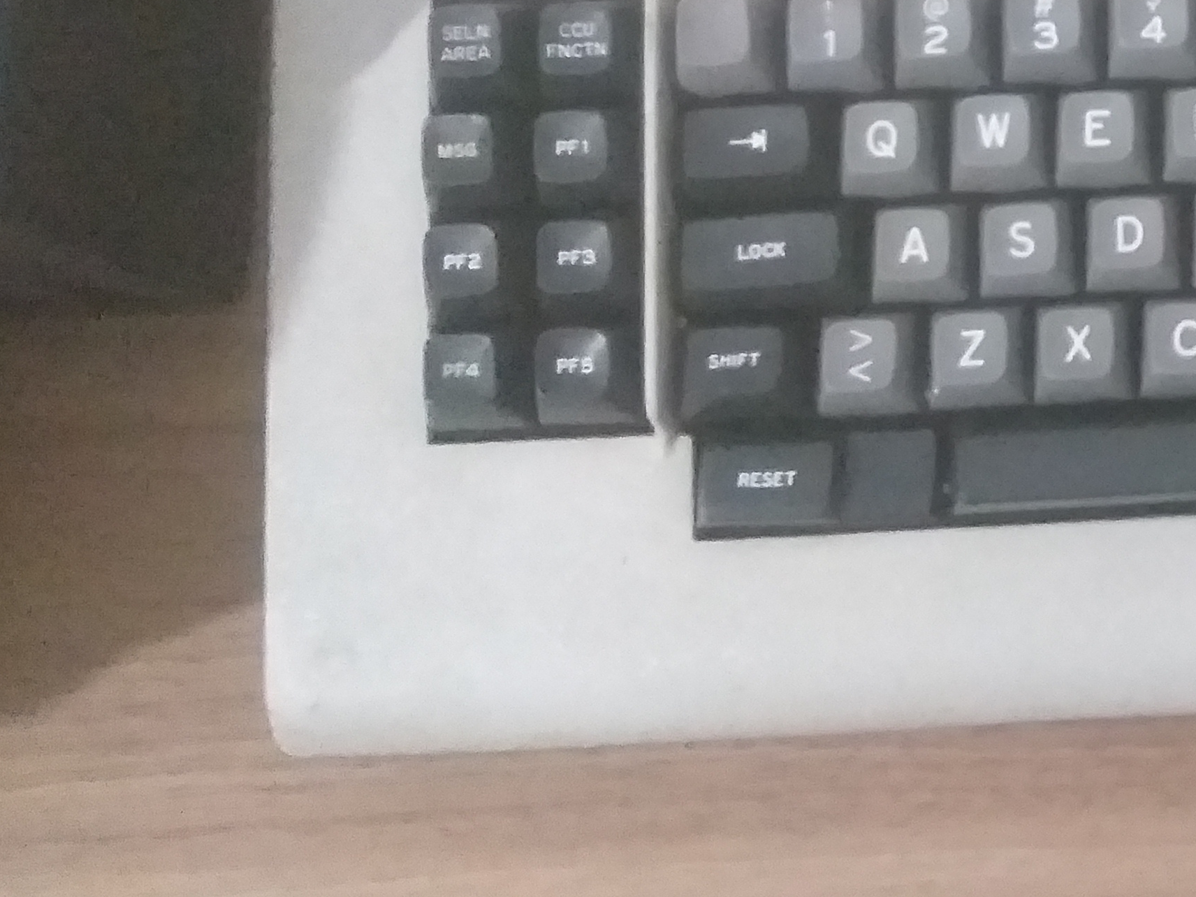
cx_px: 1524
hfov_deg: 24.5
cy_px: -145
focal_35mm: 70
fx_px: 2419
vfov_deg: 19.9
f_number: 1.7
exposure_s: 1/15
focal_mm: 3.93
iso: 800
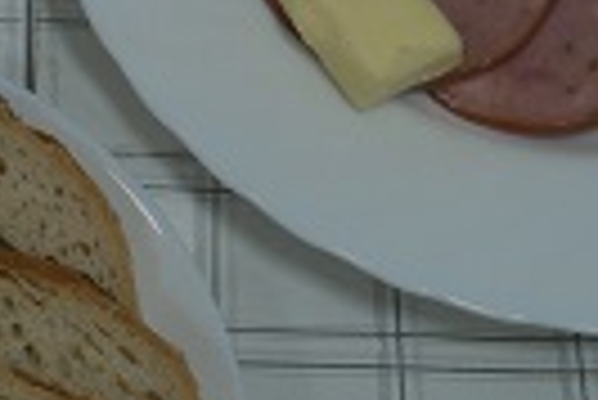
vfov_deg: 11.6
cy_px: 0
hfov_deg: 16.8
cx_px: -99
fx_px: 1946
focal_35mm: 117
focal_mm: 16
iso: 500
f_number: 3.5
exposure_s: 1/250
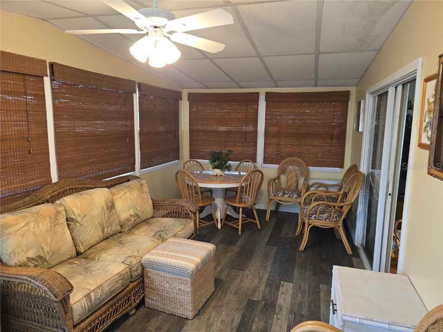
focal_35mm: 23
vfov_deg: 58.9
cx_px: 222
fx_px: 294
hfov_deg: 73.9
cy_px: 166
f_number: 1.7
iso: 100
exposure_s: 1/30
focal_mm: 6.3
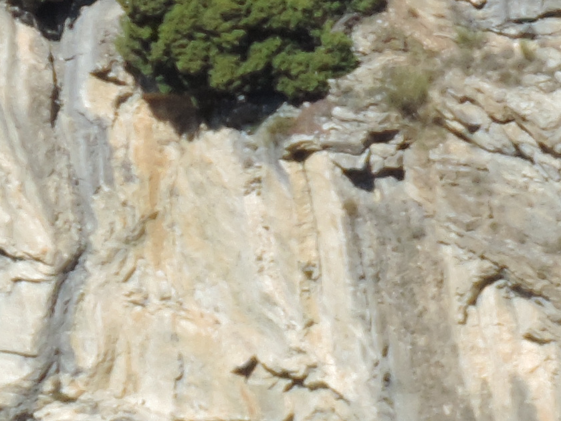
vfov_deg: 0.8
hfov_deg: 1.1
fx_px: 28357
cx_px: 935
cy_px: 1189
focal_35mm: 1750
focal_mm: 53.5
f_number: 4.8
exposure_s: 1/400
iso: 80
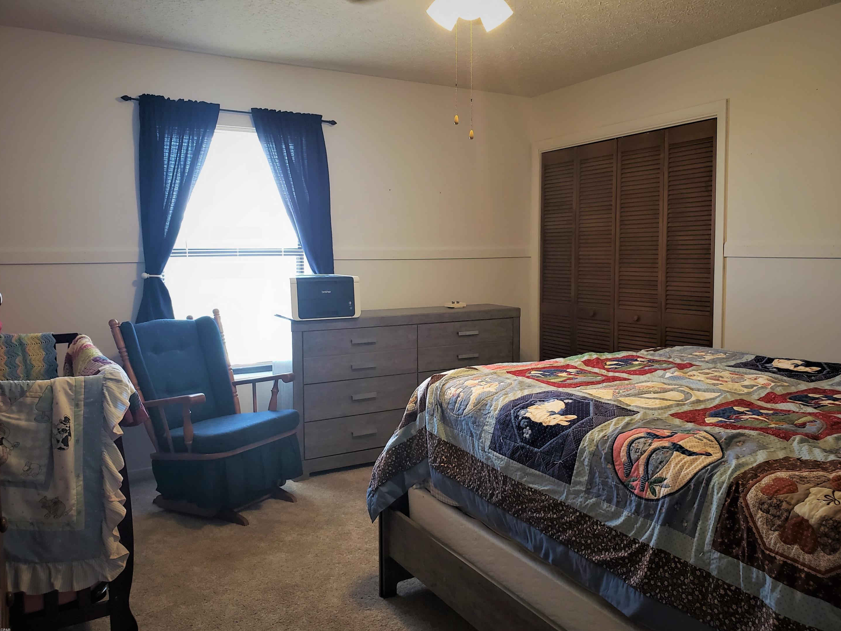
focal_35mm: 27
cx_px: 424
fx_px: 656
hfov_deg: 65.3
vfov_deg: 51.4
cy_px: 323
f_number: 2.4
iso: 200
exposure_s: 1/60
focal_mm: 4.3
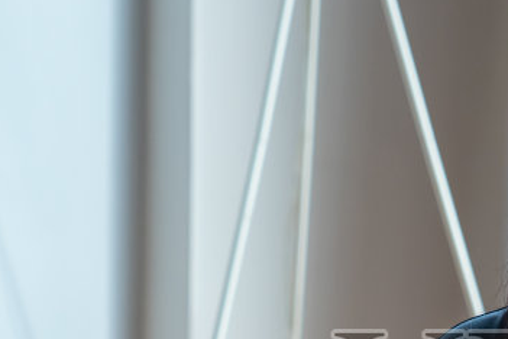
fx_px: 3993
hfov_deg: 7.2
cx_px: 576
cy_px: 430
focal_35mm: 283
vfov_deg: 4.8
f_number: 2.8
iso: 400
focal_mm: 62
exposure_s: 1/320
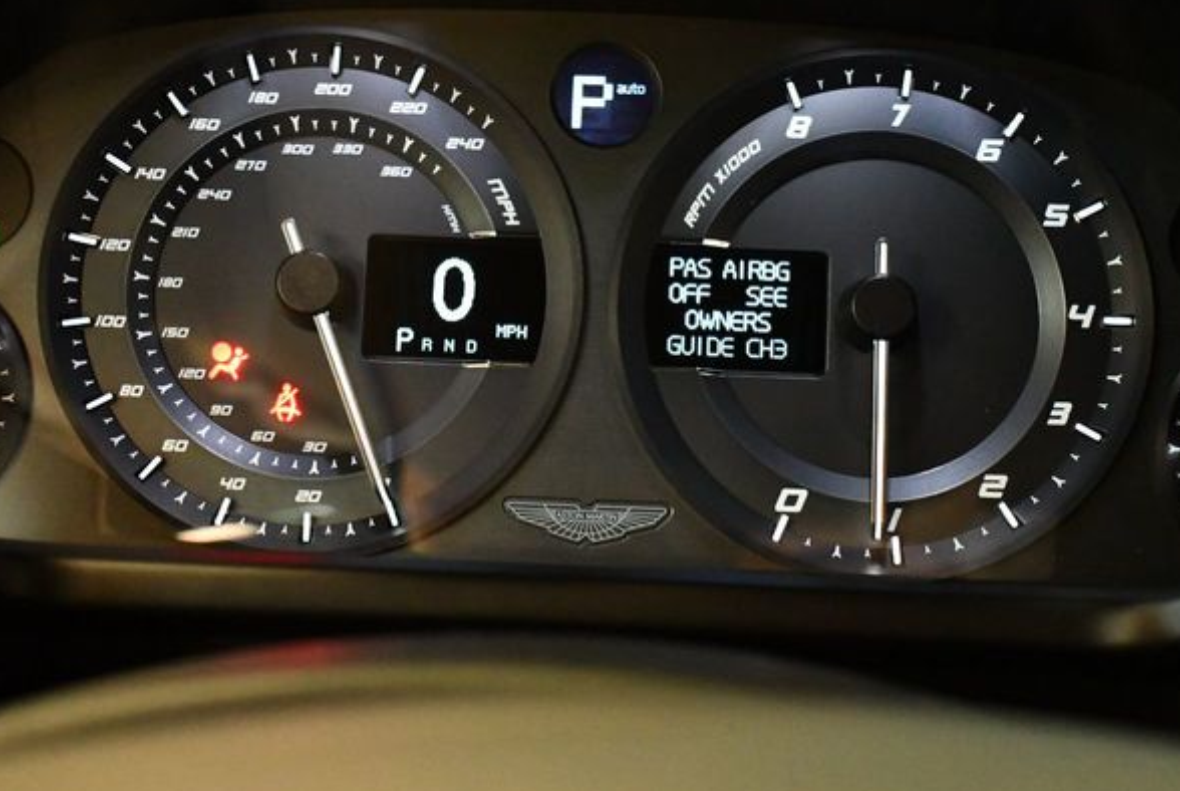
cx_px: 632
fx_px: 2002
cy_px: 382
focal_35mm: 61
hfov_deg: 32.8
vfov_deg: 22.3
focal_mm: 28
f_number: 4.2
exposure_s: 1/60
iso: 7200
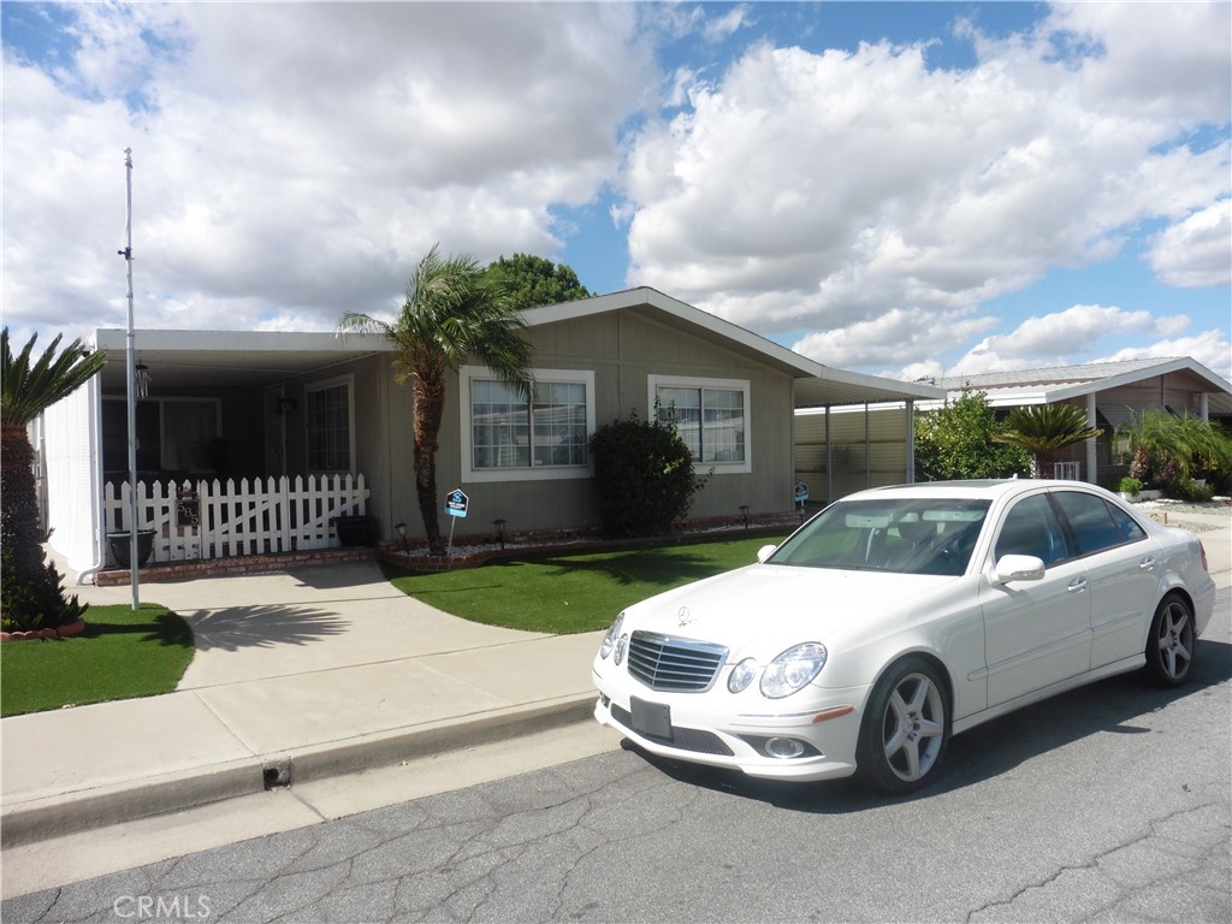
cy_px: 462
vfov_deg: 56.8
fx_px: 854
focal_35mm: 24
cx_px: 616
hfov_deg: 71.6
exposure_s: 1/1600
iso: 100
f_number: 4
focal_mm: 4.3
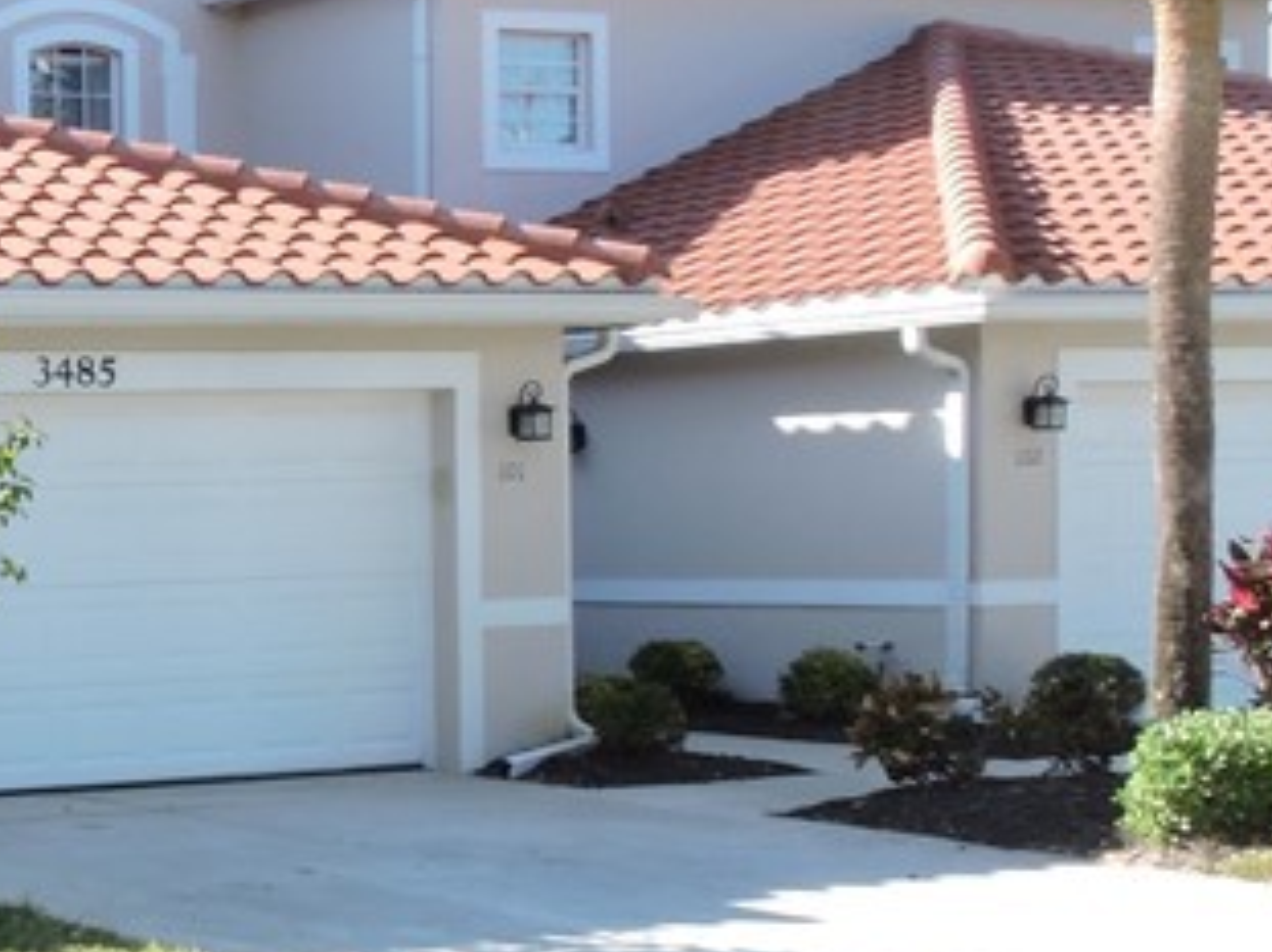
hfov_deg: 21.0
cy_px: 654
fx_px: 2902
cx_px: -638
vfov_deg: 18.6
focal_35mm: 79
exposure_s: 1/60
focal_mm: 4.3
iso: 100
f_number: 7.6
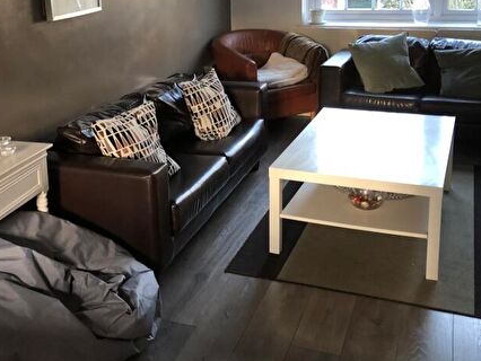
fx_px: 640
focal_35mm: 46
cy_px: 92
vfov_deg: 31.0
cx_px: 189
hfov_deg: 41.0
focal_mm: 3.99
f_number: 1.8
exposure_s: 1/17
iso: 40
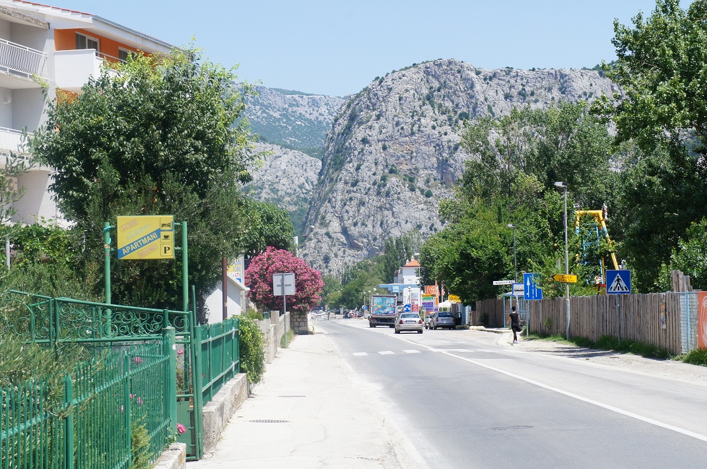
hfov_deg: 24.6
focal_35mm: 82
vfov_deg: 16.5
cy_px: 234
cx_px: 354
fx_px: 1618
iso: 200
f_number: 13
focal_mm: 55
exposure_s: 1/160
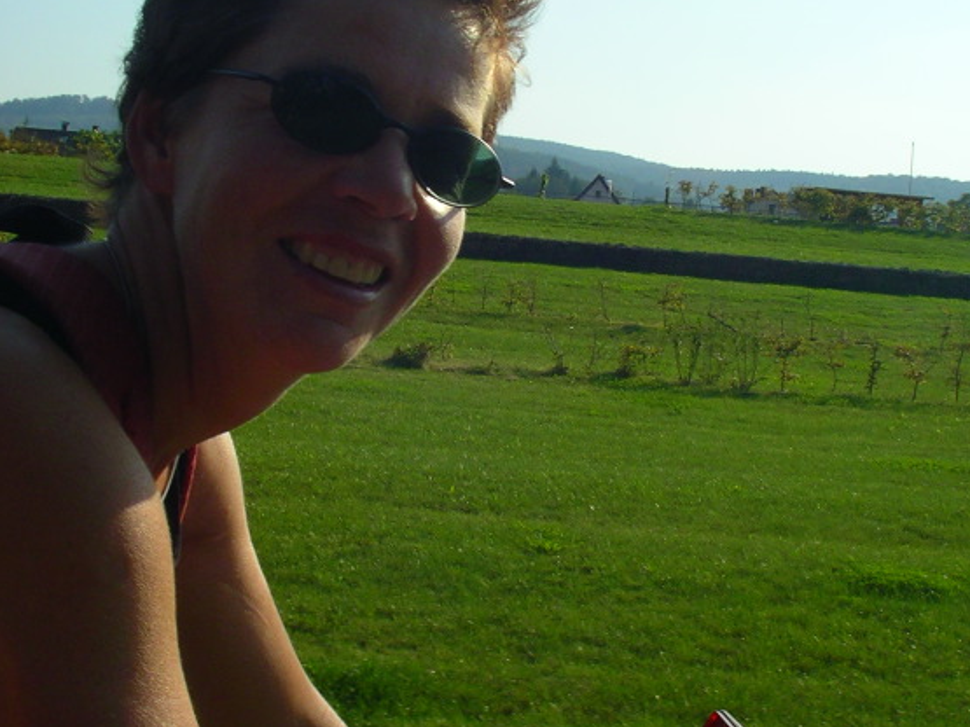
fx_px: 1793
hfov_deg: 30.2
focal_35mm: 64
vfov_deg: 22.9
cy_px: 332
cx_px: 552
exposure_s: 1/250
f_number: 6.9
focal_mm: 5.7
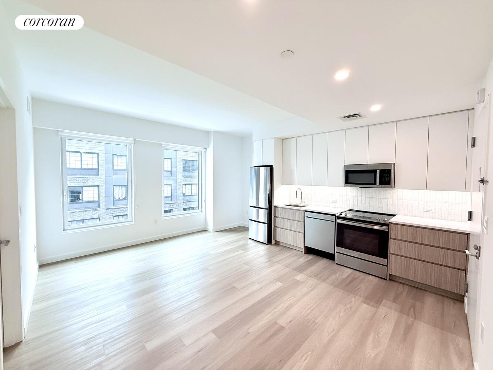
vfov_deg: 85.7
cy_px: 185
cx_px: 246
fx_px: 199
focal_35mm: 14
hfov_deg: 102.1
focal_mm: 2.22
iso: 100
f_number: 2.2
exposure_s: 1/120
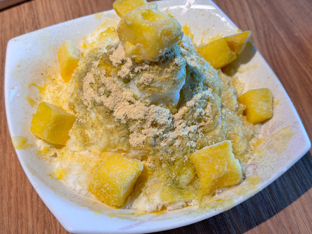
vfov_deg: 30.3
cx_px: 156
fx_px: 433
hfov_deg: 39.7
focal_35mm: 48
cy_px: 117
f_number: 1.8
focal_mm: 6.76
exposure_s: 1/60
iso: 50
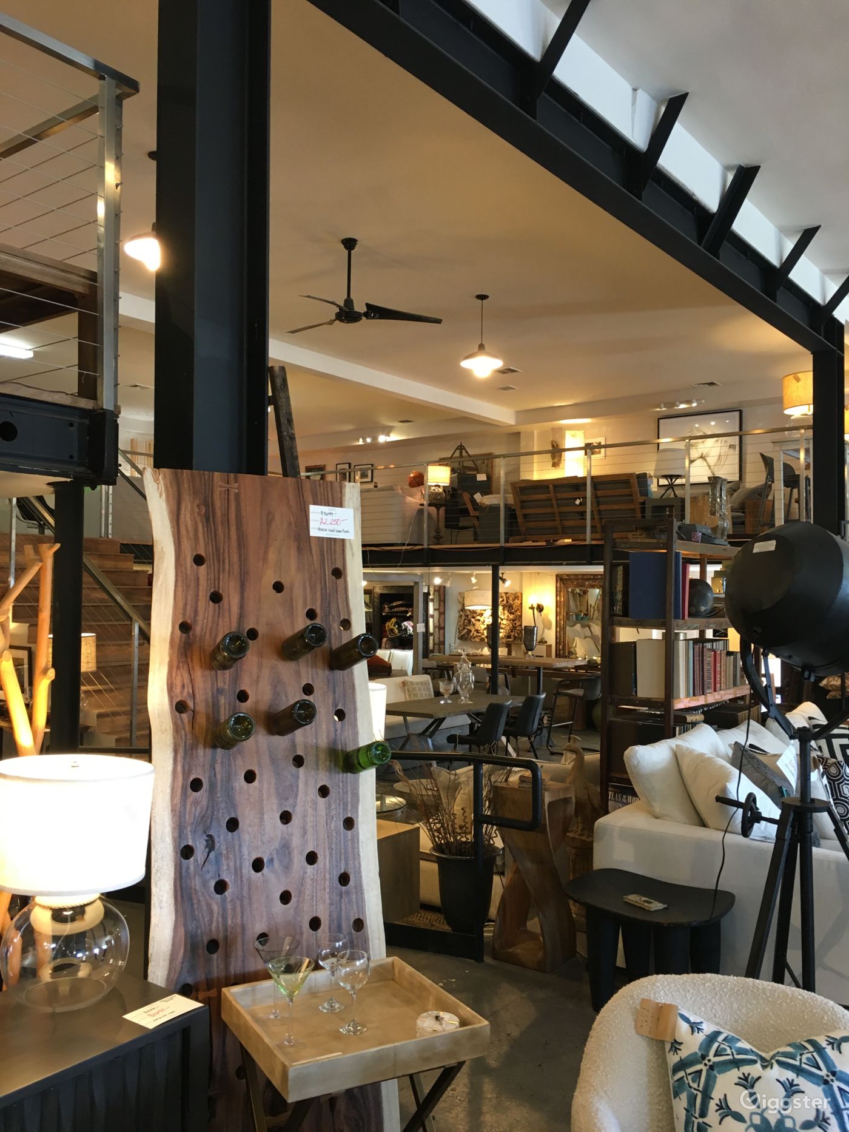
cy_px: 566
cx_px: 424
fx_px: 948
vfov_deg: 61.7
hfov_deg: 48.2
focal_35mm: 29
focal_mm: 4.15
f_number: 2.2
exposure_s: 1/30
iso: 100
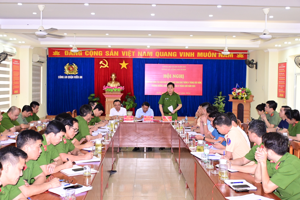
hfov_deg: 43.6
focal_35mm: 45
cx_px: 150
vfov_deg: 29.9
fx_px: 375
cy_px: 100
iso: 2500
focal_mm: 30
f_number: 4
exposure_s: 1/200
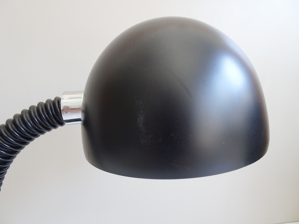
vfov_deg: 56.8
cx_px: 150
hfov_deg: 71.6
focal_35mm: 24
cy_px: 112
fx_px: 207
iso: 160
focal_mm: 4.1
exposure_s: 1/30
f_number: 3.5
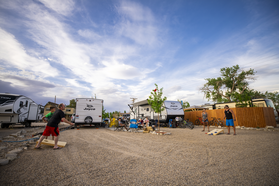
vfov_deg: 73.7
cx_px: 140
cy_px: 93
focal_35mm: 16
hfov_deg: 96.7
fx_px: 124
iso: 500
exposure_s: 1/800
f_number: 2.8
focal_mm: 16
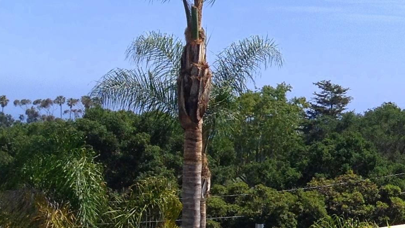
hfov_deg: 19.2
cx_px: 507
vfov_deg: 11.6
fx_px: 1117
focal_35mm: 104
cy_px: 174
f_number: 2.4
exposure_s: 1/1439
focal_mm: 4.28
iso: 50
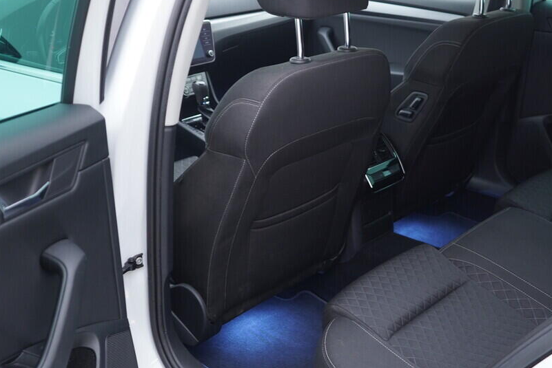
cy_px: 175
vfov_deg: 29.3
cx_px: 305
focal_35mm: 46
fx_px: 706
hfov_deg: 42.7
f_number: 2.8
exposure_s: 1/40
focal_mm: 24
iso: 200
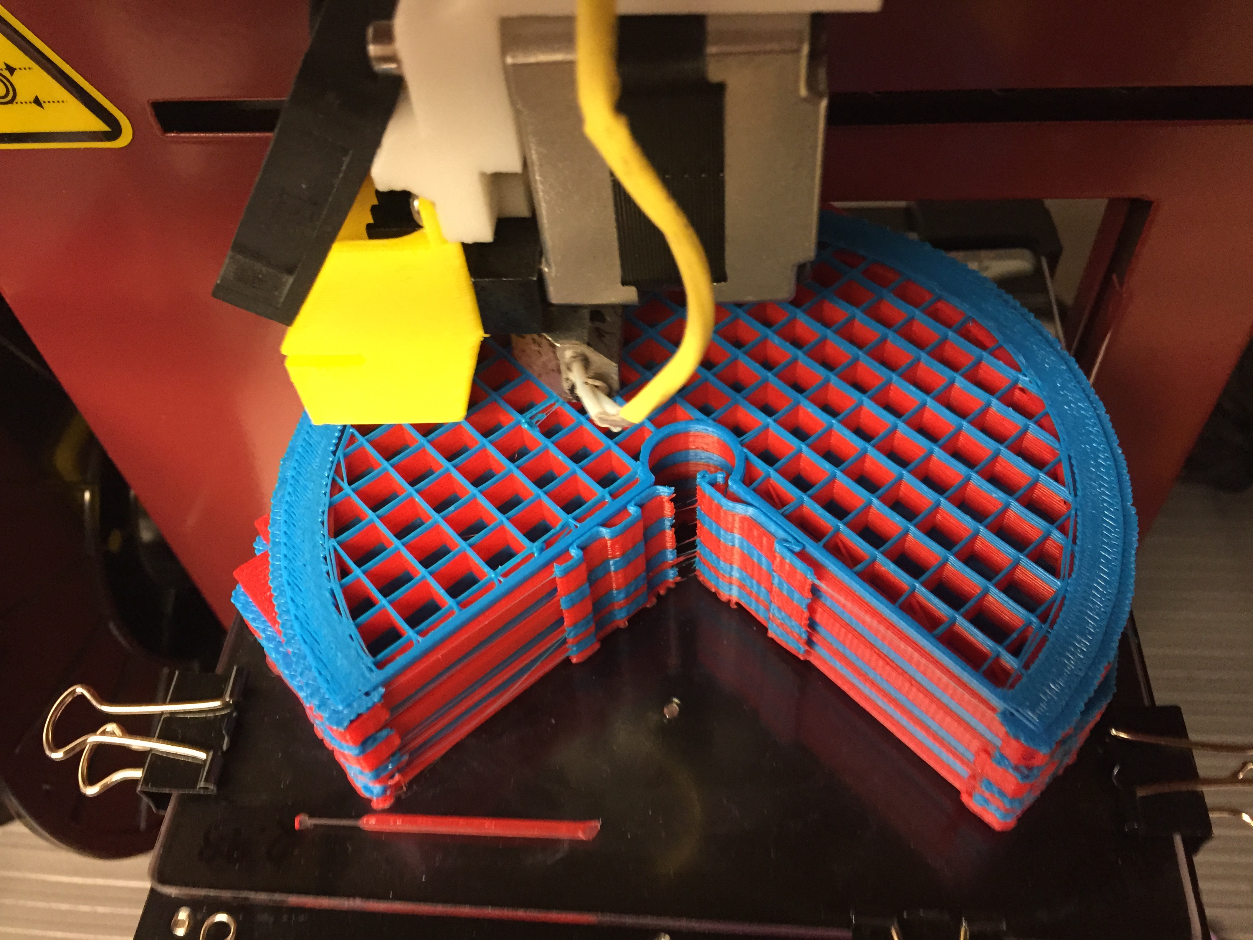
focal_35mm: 29
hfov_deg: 61.7
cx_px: 626
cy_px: 470
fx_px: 1050
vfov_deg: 48.2
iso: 250
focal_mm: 4.15
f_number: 2.2
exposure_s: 1/30
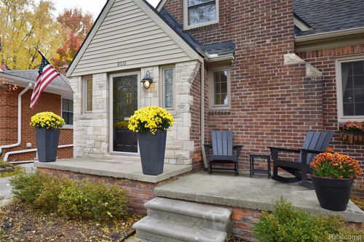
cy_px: 121
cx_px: 182
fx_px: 222
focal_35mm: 22
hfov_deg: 78.6
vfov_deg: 57.2
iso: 640
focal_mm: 22
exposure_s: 1/400
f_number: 7.1
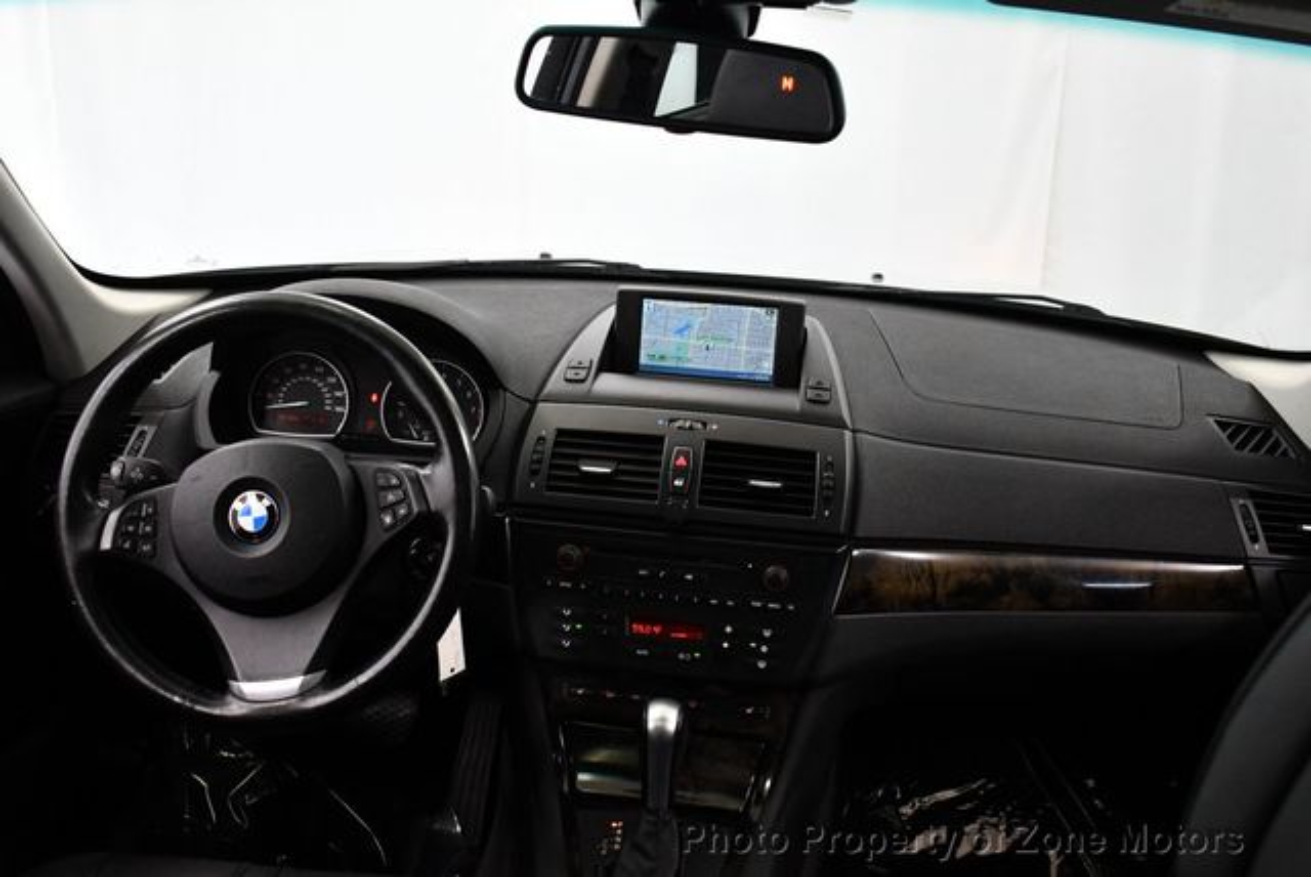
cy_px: 438
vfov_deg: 36.9
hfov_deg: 53.1
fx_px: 1312
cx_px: 656
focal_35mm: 36
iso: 1800
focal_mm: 18
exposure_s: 1/125
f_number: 3.5
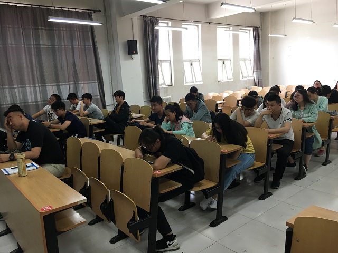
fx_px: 283
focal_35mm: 29
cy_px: 126
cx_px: 169
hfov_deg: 61.7
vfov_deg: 48.2
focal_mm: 4.15
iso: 50
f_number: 2.2
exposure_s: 1/33
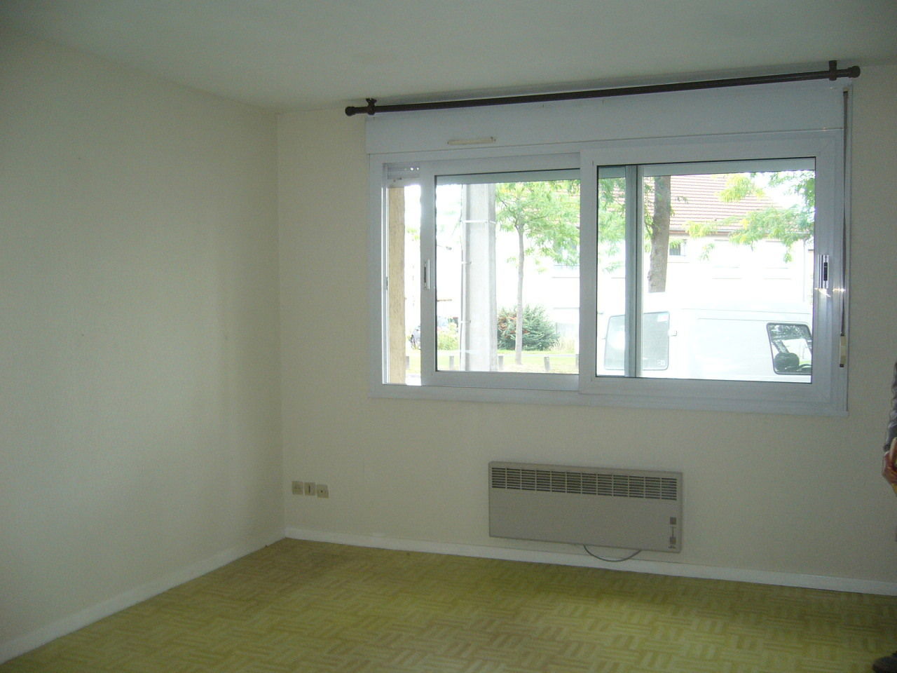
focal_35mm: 35
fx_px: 907
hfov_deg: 52.6
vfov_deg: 40.7
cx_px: 448
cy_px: 336
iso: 125
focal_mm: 5.8
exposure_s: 1/30
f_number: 2.8
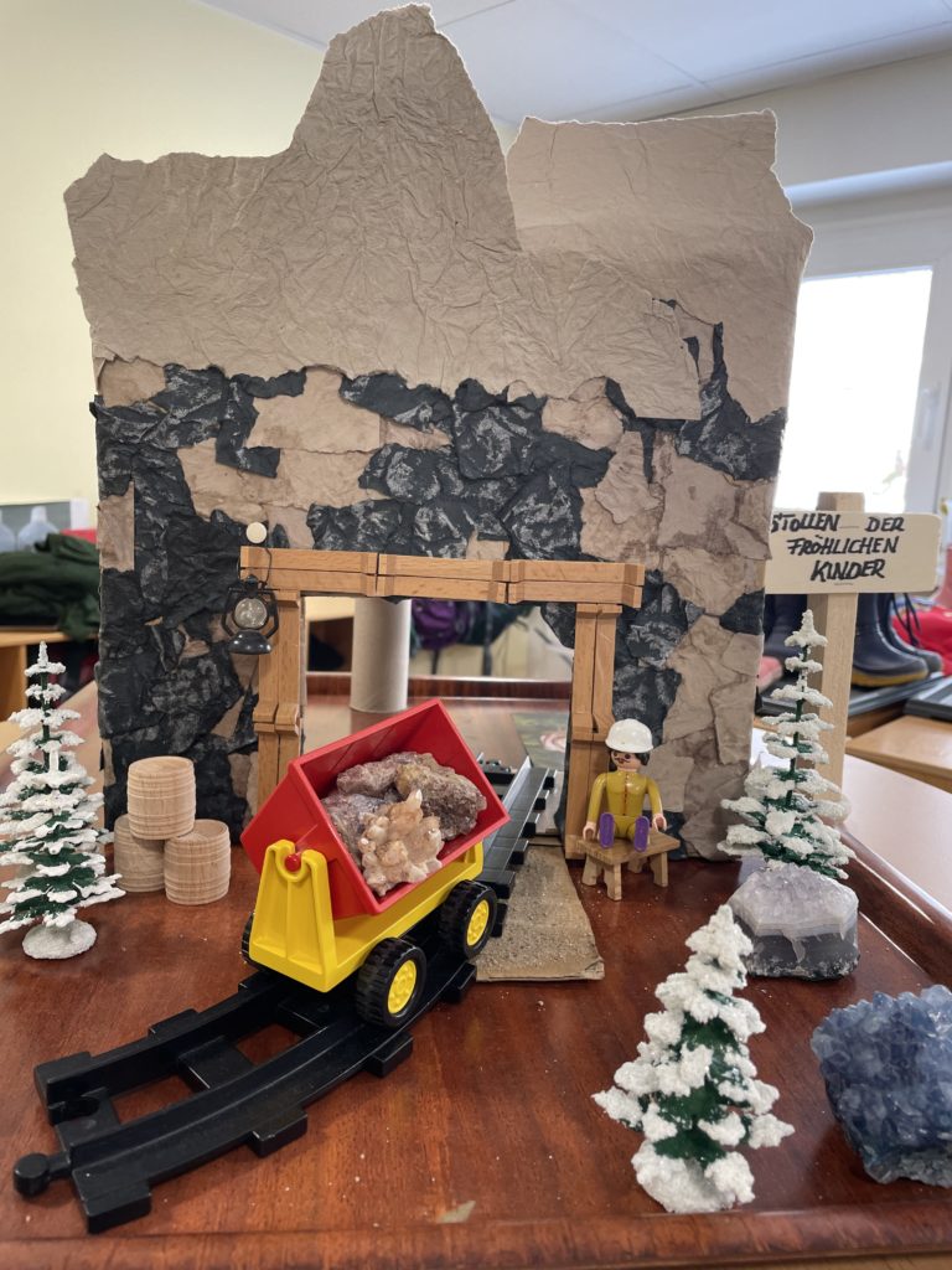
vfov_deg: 67.3
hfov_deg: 53.1
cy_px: 635
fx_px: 953
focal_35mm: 26
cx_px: 476
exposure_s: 1/100
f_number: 1.6
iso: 125
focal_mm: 4.2
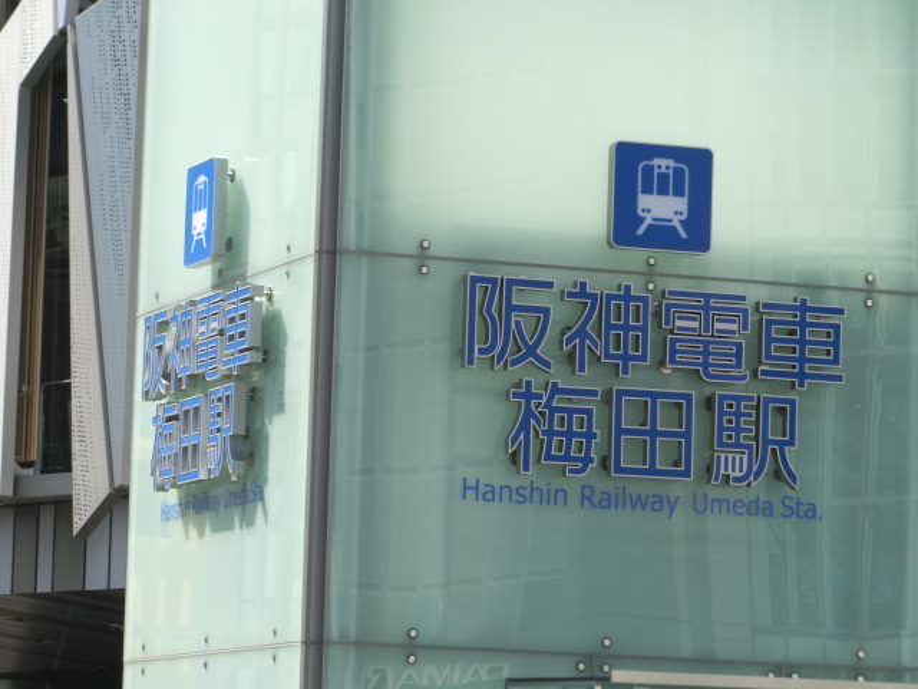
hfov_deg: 10.4
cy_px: 344
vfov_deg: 7.8
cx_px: 459
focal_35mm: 191
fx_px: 5065
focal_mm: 34
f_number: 5.9
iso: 80
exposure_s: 1/200
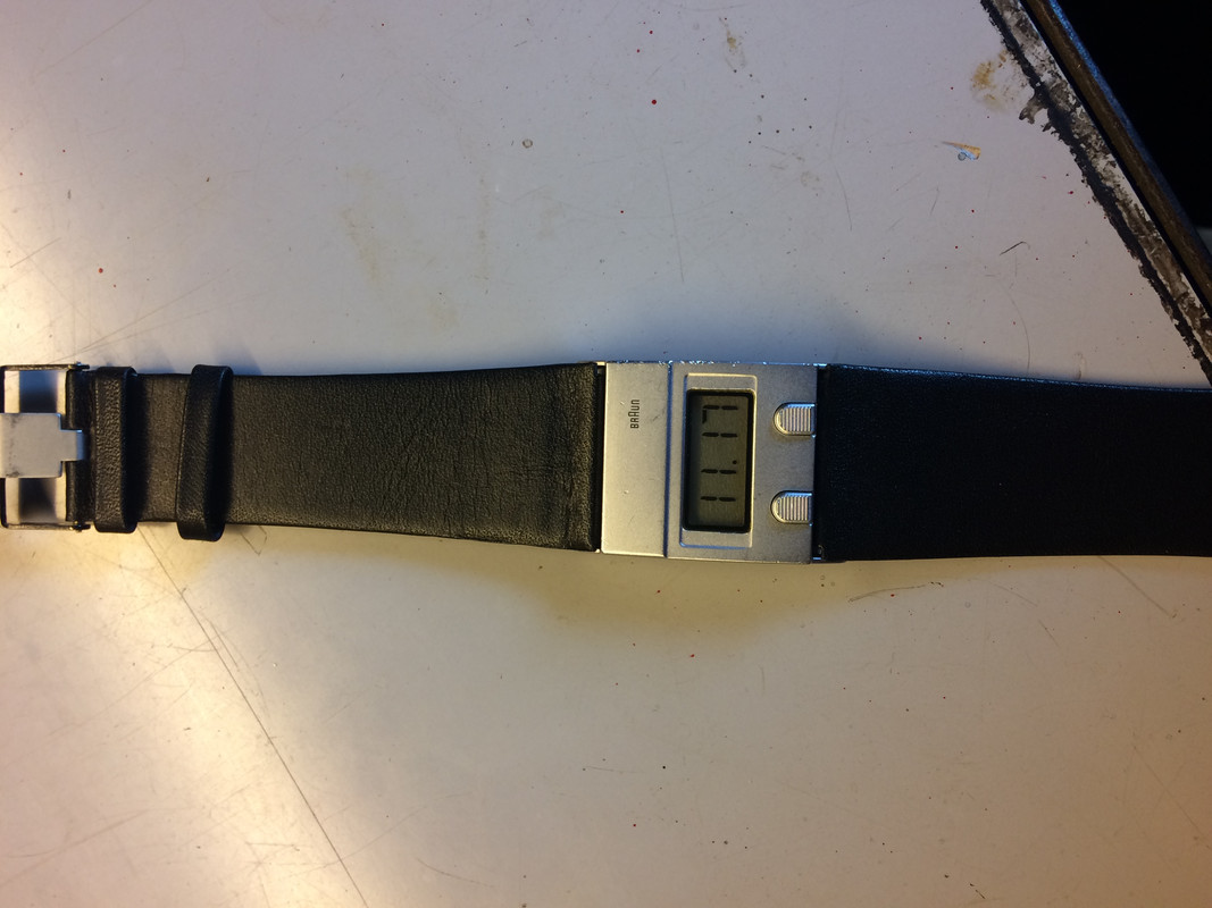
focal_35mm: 29
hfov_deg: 61.7
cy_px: 454
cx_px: 606
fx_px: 1015
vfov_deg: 48.2
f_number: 2.2
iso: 40
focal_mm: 4.15
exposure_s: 1/33
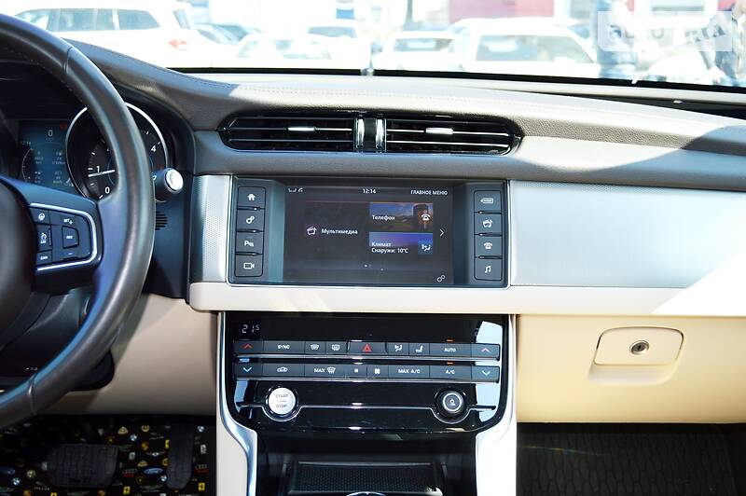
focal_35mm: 44
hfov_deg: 45.0
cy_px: 248
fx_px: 901
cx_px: 373
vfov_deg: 30.8
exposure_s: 1/125
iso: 220
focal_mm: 29
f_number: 4.5
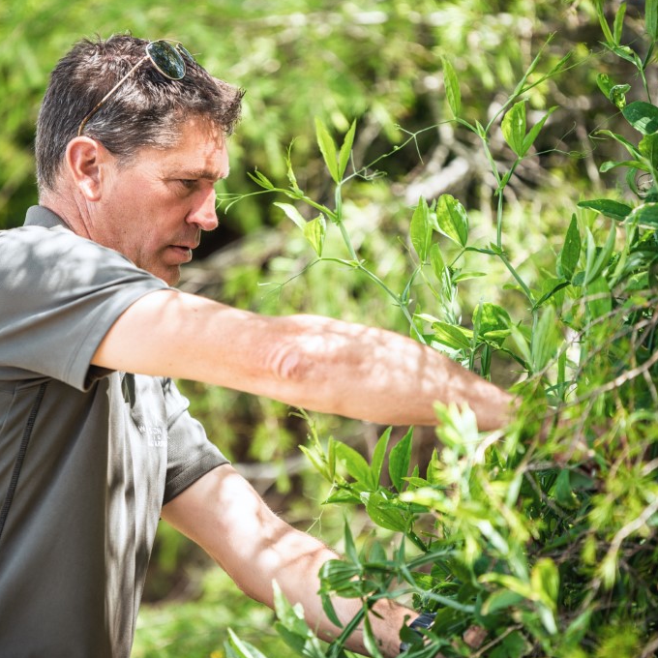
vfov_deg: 6.5
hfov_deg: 6.5
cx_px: 241
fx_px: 5807
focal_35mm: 270
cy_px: 313
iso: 200
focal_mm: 200
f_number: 2.8
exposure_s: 1/400
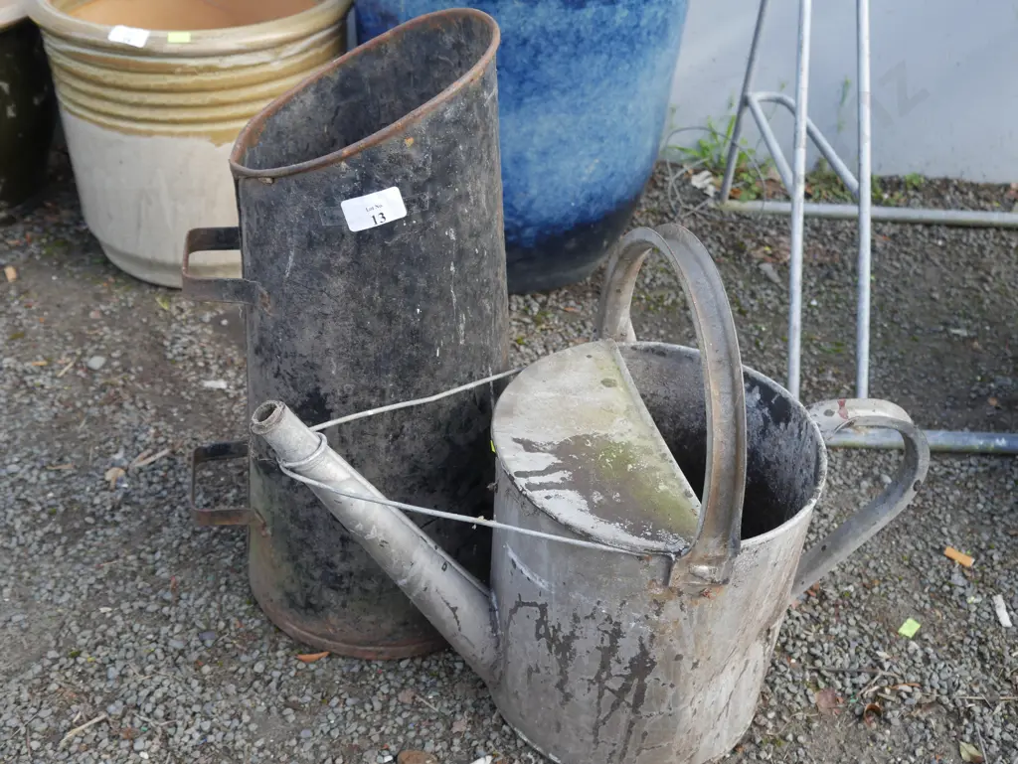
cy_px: 382
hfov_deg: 49.0
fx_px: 1118
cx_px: 509
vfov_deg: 37.8
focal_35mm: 38
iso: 200
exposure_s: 1/125
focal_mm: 19
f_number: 5
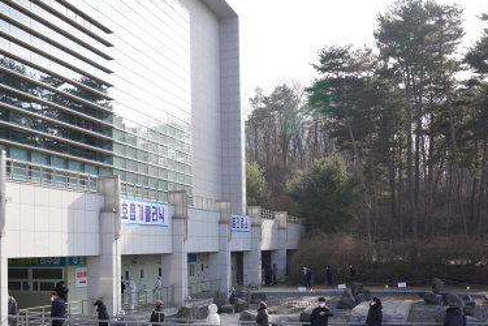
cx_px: 148
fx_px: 651
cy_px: 233
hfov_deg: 40.4
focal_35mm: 48
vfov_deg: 27.8
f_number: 8
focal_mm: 30
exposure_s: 1/250
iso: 320
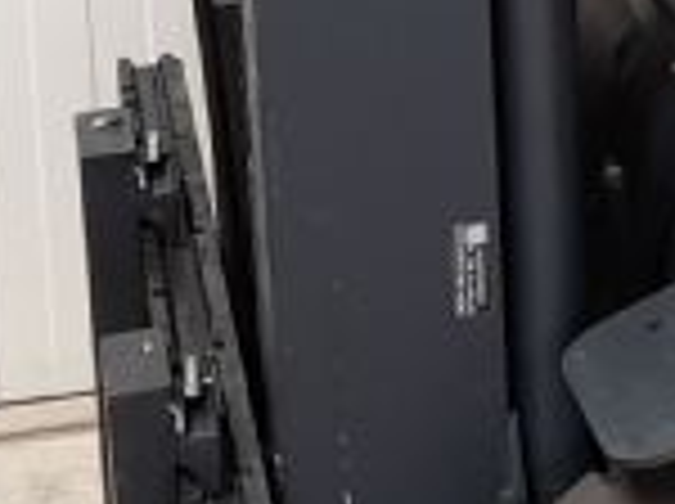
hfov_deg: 11.3
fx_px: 3193
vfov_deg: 8.7
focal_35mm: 164
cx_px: 1161
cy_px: -374
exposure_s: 1/50
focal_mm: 5.23
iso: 200
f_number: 1.8
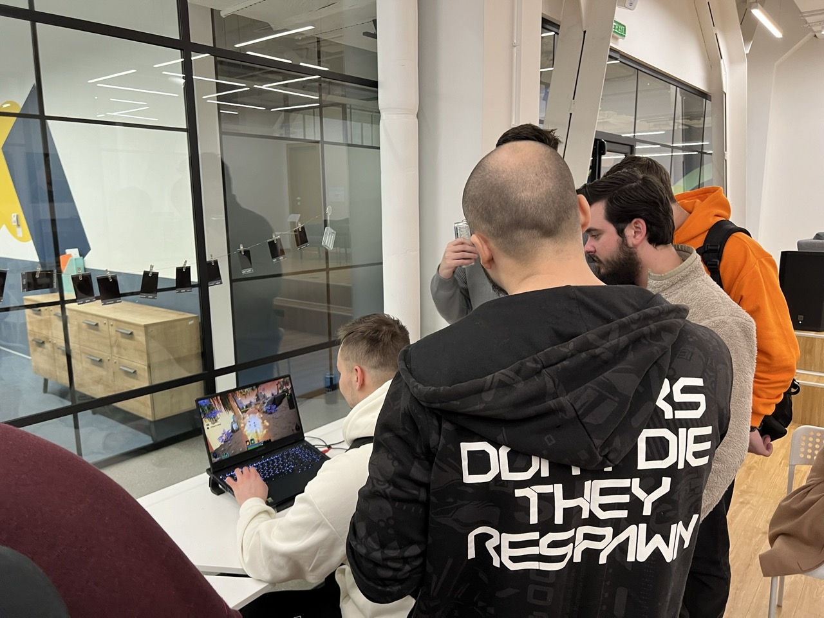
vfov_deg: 53.1
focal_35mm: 26
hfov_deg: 67.3
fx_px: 619
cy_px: 309
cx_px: 412
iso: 160
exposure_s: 1/60
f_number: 1.5
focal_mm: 5.7
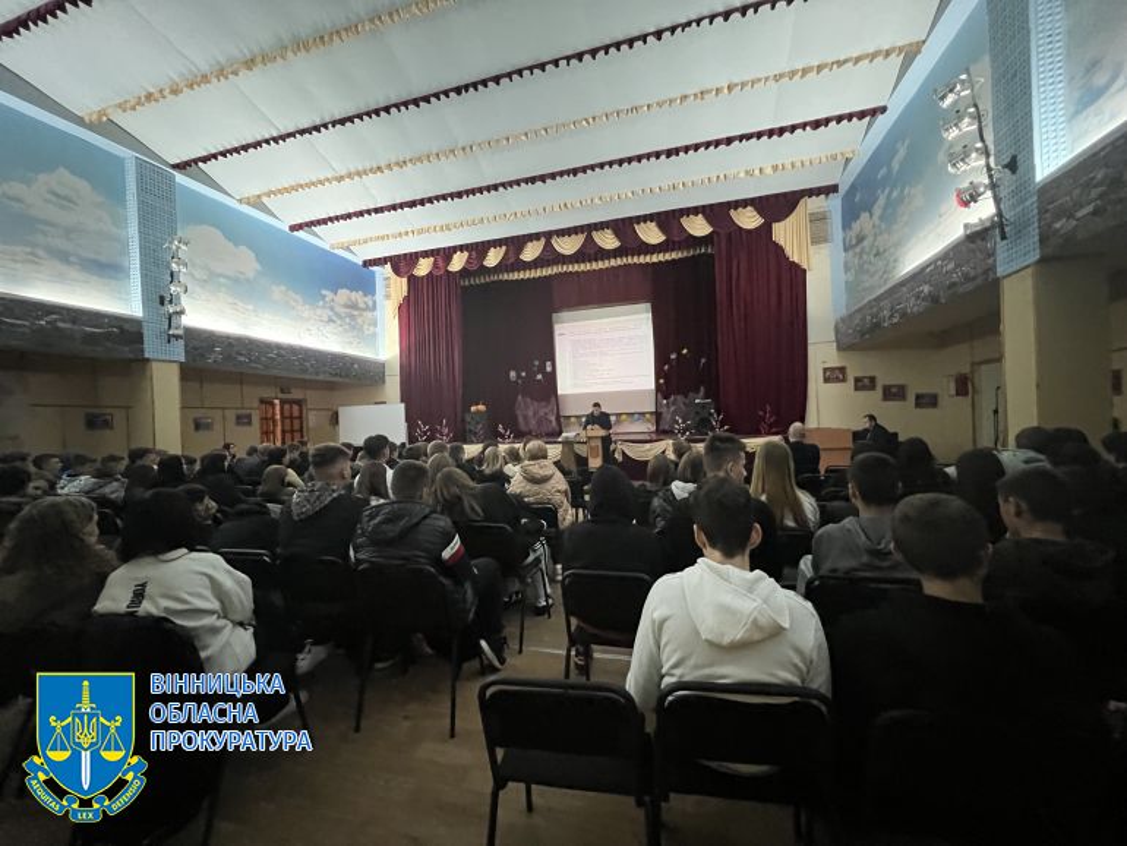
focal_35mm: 13
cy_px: 423
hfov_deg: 106.2
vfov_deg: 89.9
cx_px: 564
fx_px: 423
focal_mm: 1.57
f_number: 1.8
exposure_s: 1/34
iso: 1250
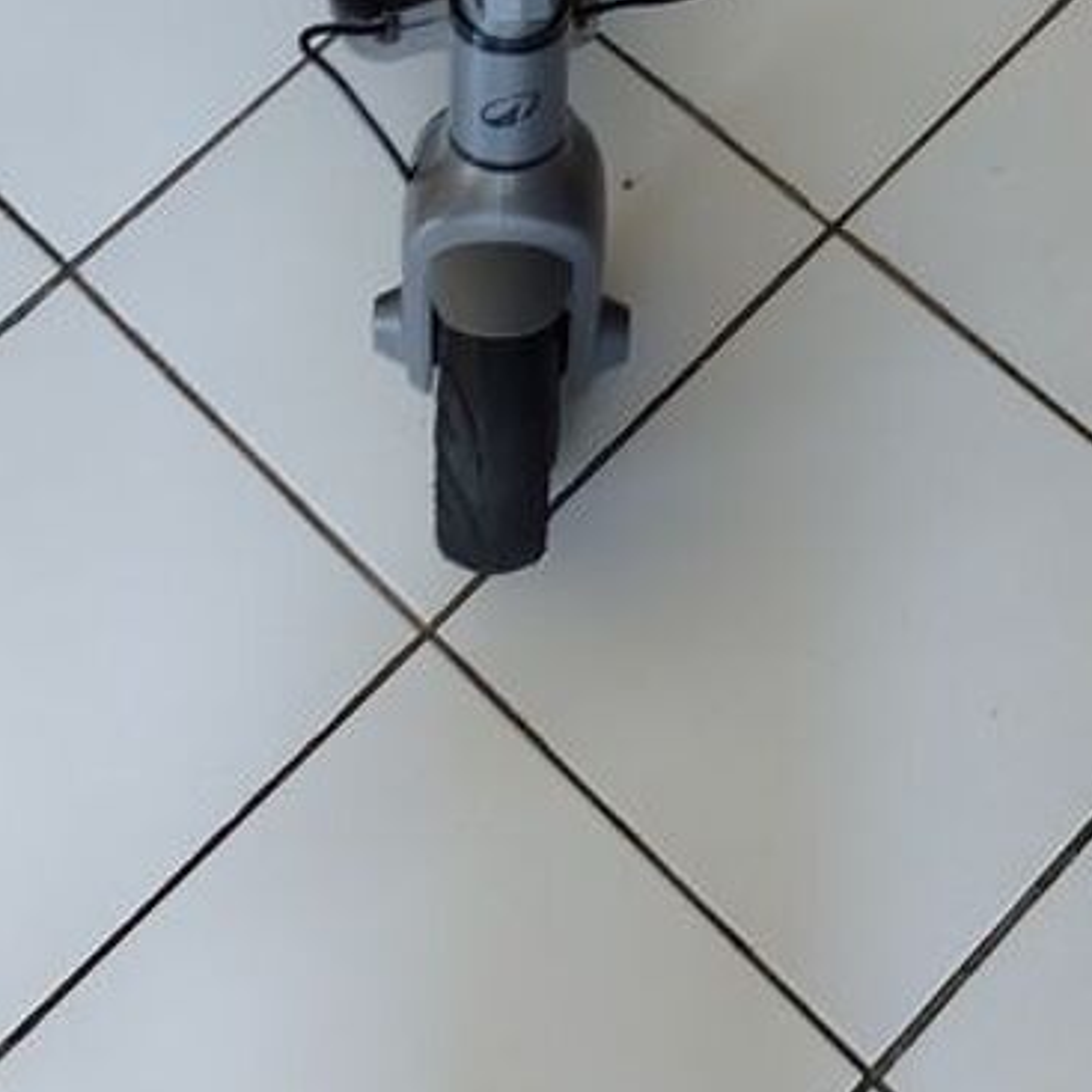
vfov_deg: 21.2
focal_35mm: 77
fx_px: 2748
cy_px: -135
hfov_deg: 22.5
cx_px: 580
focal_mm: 5.31
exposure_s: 1/33
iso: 200
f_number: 1.7
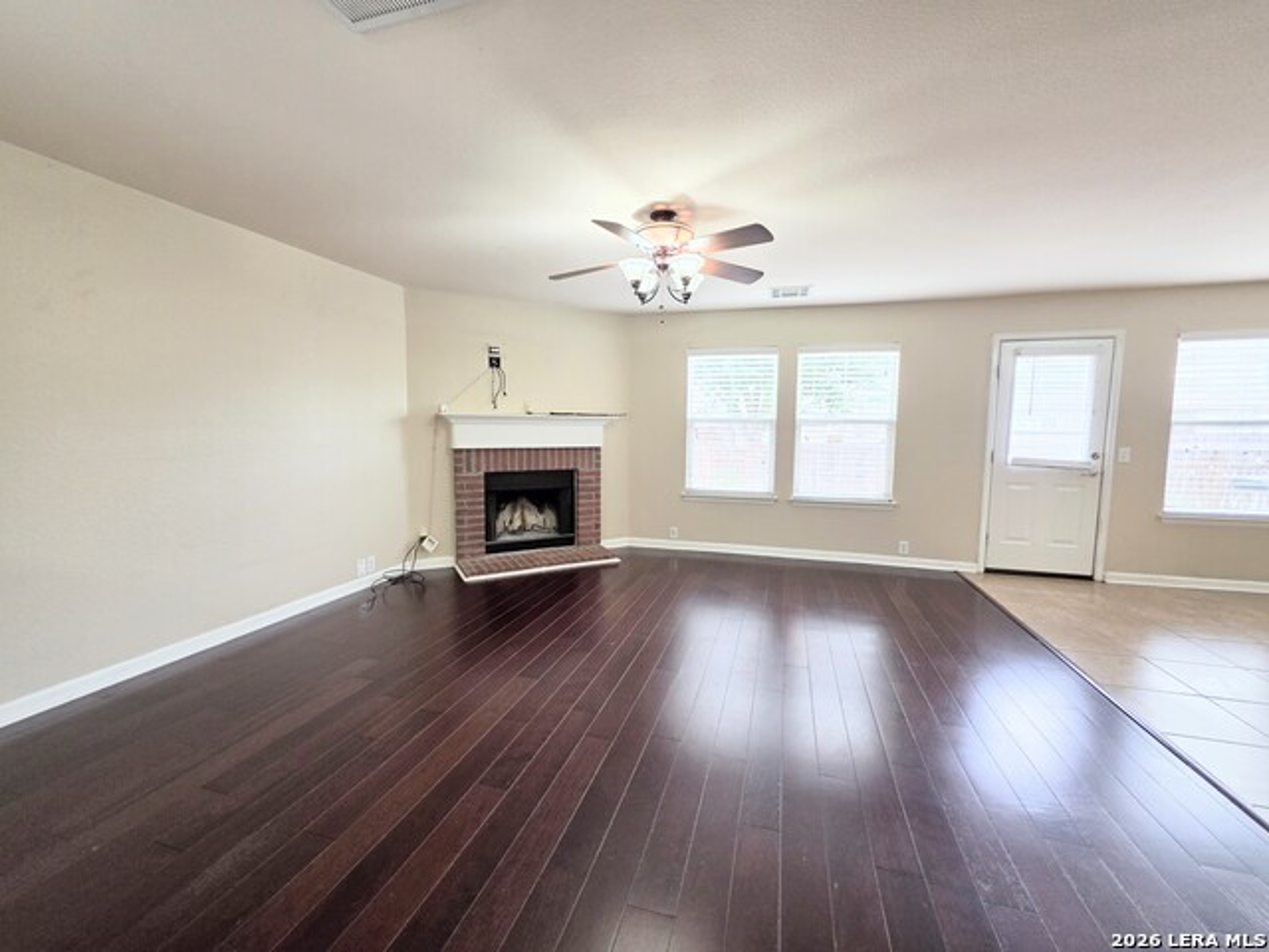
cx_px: 634
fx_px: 477
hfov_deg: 106.2
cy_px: 476
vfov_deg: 89.9
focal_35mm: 13
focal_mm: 2.2
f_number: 1.9
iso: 125
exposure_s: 1/120
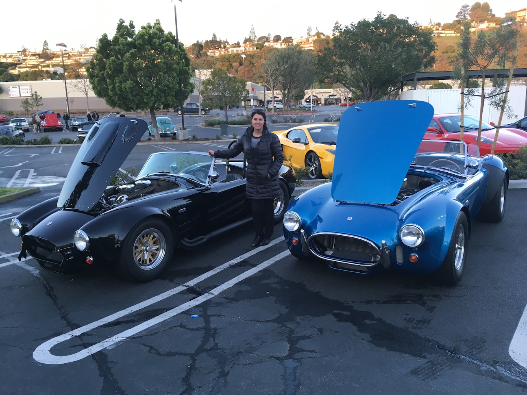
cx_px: 264
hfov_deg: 61.7
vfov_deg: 48.2
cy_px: 198
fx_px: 442
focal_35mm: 29
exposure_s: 1/30
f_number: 2.2
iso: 25
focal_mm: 4.15
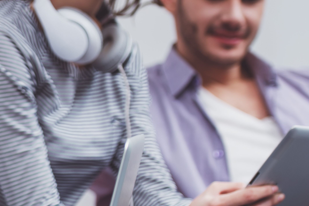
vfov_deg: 7.0
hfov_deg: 10.3
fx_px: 1683
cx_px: -105
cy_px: 157
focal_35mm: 196
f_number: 2.8
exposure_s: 1/400
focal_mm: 70
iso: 320
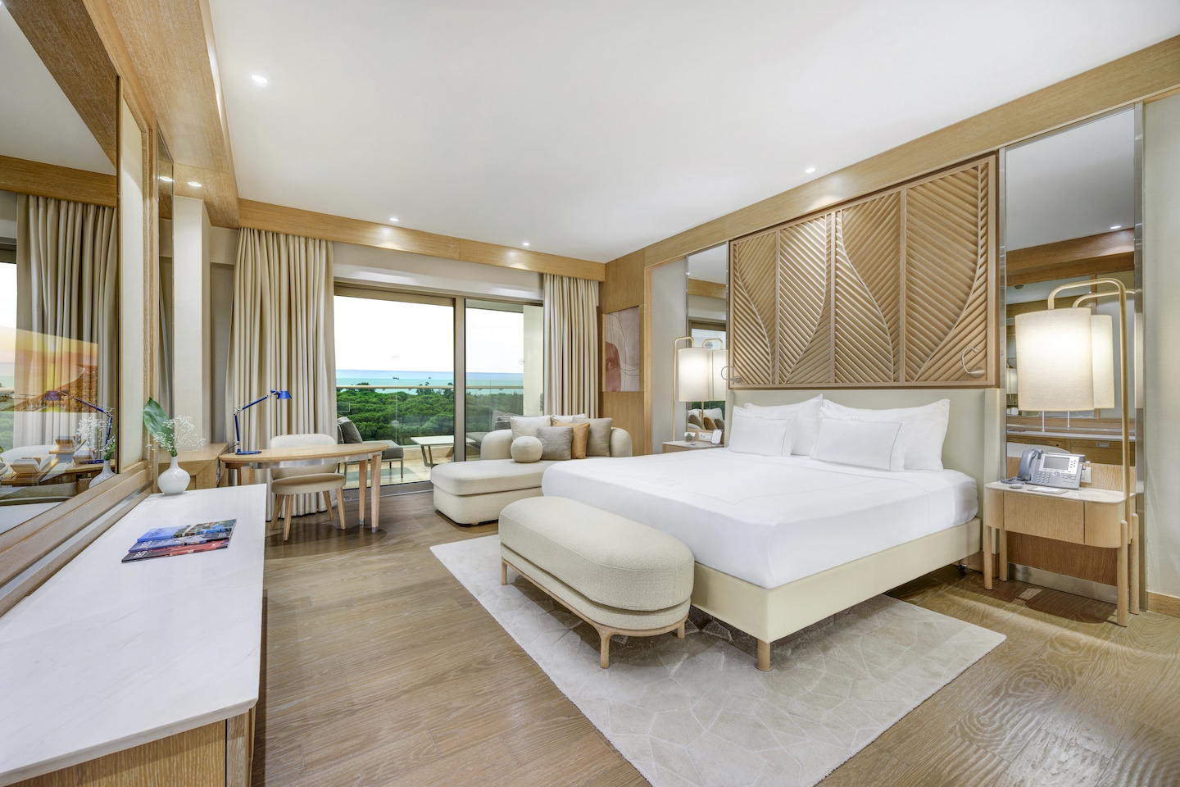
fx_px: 459
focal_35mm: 14
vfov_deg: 81.2
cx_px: 590
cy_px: 394
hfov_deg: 104.3
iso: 100
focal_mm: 14
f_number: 11
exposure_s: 2
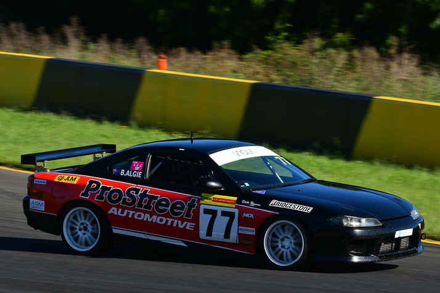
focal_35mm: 336
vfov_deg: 4.1
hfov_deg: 6.1
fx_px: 4106
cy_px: 147
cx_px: 207
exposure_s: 1/320
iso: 250
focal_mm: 200
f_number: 11
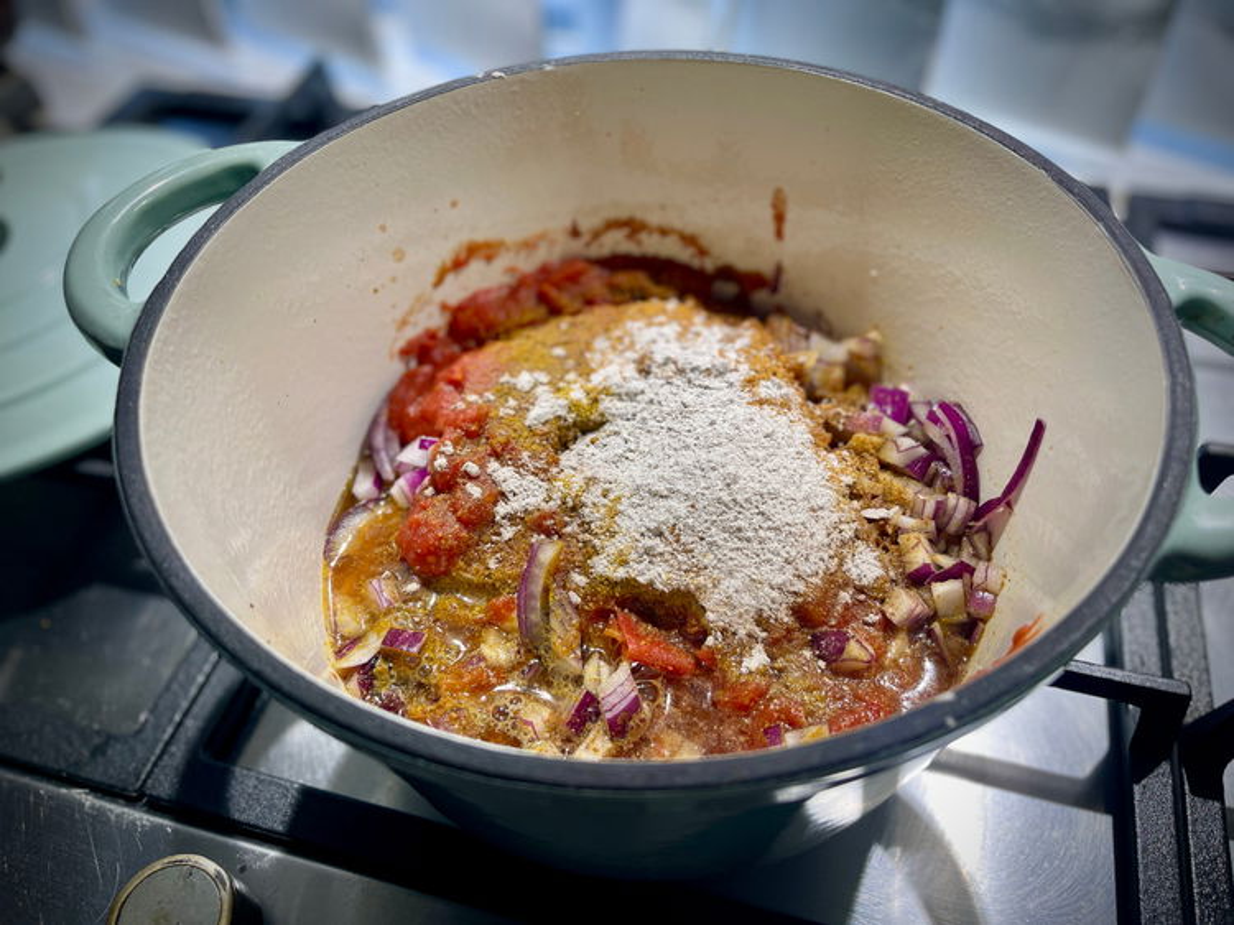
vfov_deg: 53.0
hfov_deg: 67.3
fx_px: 927
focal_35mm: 26
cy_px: 462
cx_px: 617
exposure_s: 1/100
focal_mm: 5.1
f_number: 1.6
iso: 50
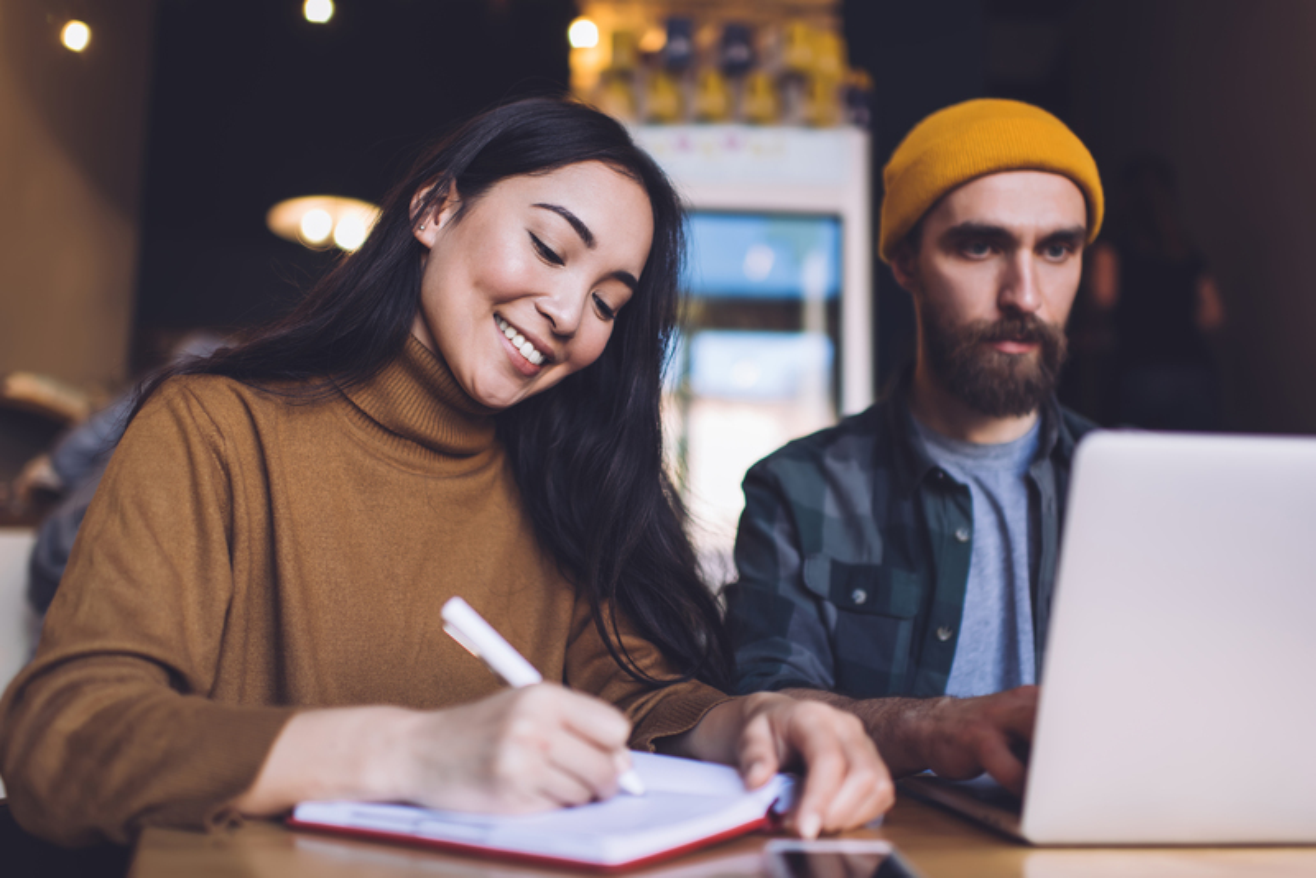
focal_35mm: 35
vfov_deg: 37.9
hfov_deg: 54.4
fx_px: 1280
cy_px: 439
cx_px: 658
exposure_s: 1/160
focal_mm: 35
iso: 100
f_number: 1.6
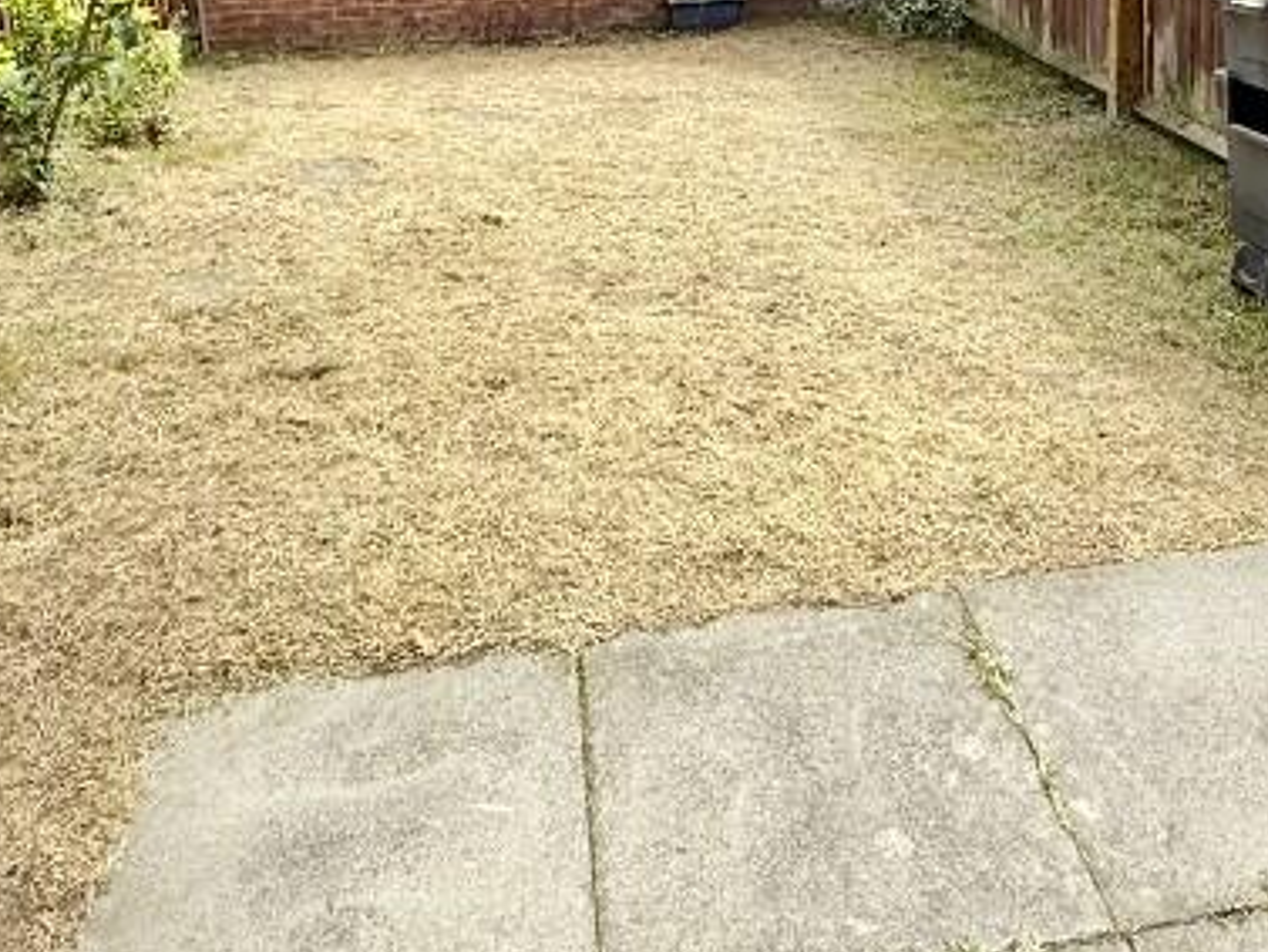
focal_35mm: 38
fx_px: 1392
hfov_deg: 48.7
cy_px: -161
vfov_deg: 32.0
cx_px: 753
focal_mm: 2.22
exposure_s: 1/853
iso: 64
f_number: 2.2
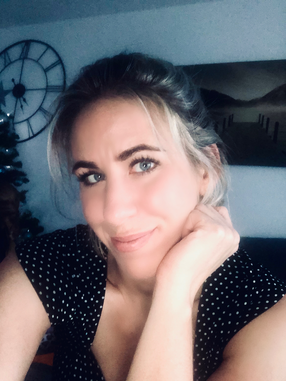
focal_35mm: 32
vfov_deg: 56.8
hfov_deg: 44.2
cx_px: 143
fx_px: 352
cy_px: 190
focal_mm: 2.87
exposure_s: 1/24
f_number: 2.2
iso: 320
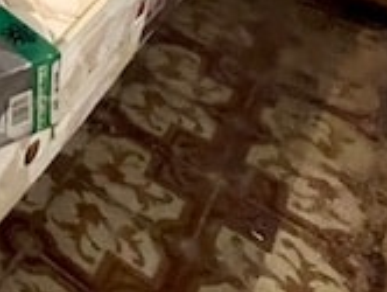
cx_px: -284
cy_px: -229
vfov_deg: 20.7
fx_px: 560
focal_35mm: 50
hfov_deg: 23.2
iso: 800
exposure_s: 1/50
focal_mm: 1.57
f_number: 1.8
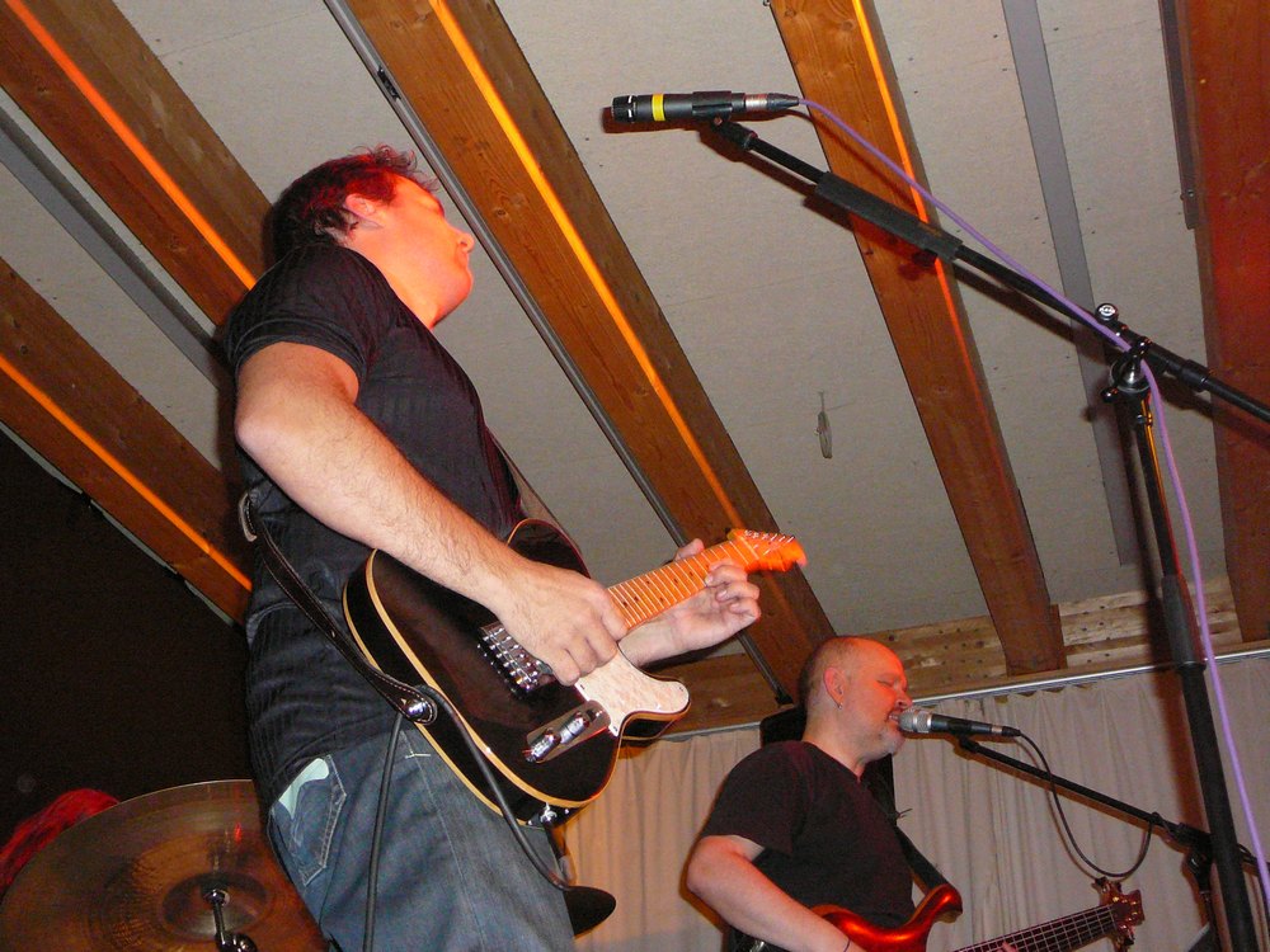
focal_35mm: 45
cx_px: 635
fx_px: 1651
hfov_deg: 42.1
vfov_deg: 32.2
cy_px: 476
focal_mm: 6.7
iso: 400
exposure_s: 1/30
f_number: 3.2
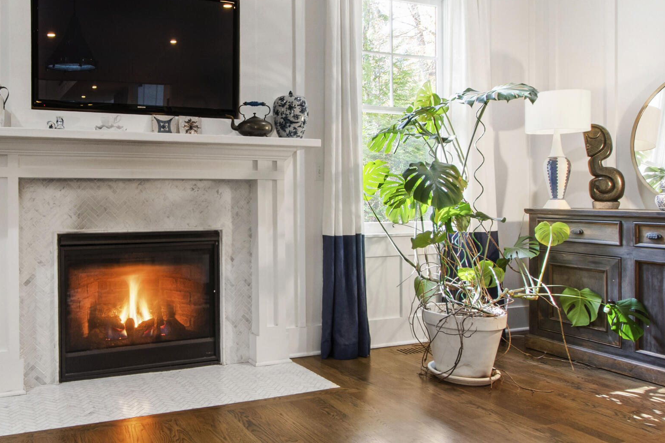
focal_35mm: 29
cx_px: 209
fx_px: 536
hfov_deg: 61.7
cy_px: 227
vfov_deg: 44.9
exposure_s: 1.6
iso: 100
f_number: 8
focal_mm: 10
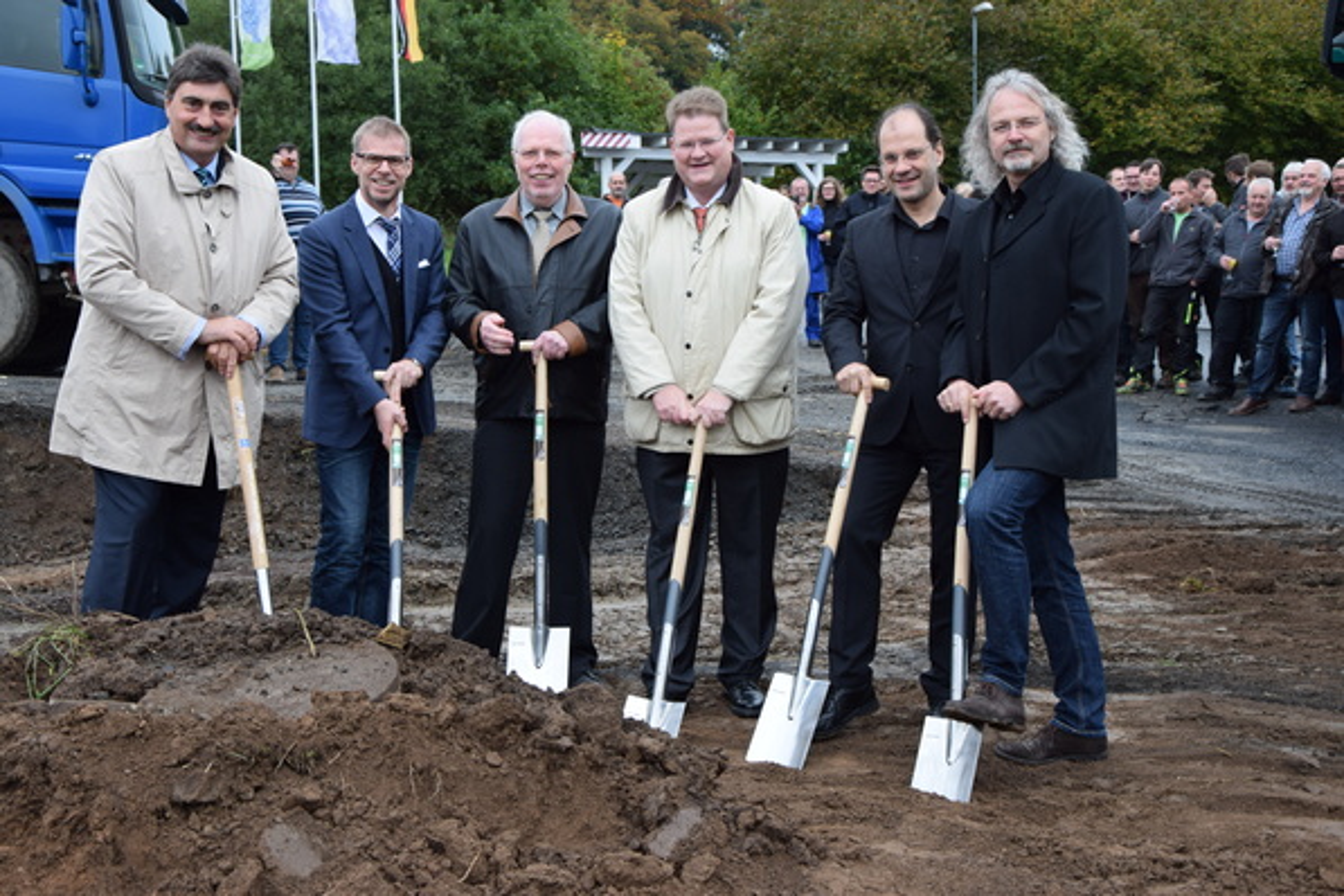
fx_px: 2128
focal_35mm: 57
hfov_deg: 35.1
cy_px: 448
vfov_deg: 23.8
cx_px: 672
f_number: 7.1
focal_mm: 38
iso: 400
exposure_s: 1/200
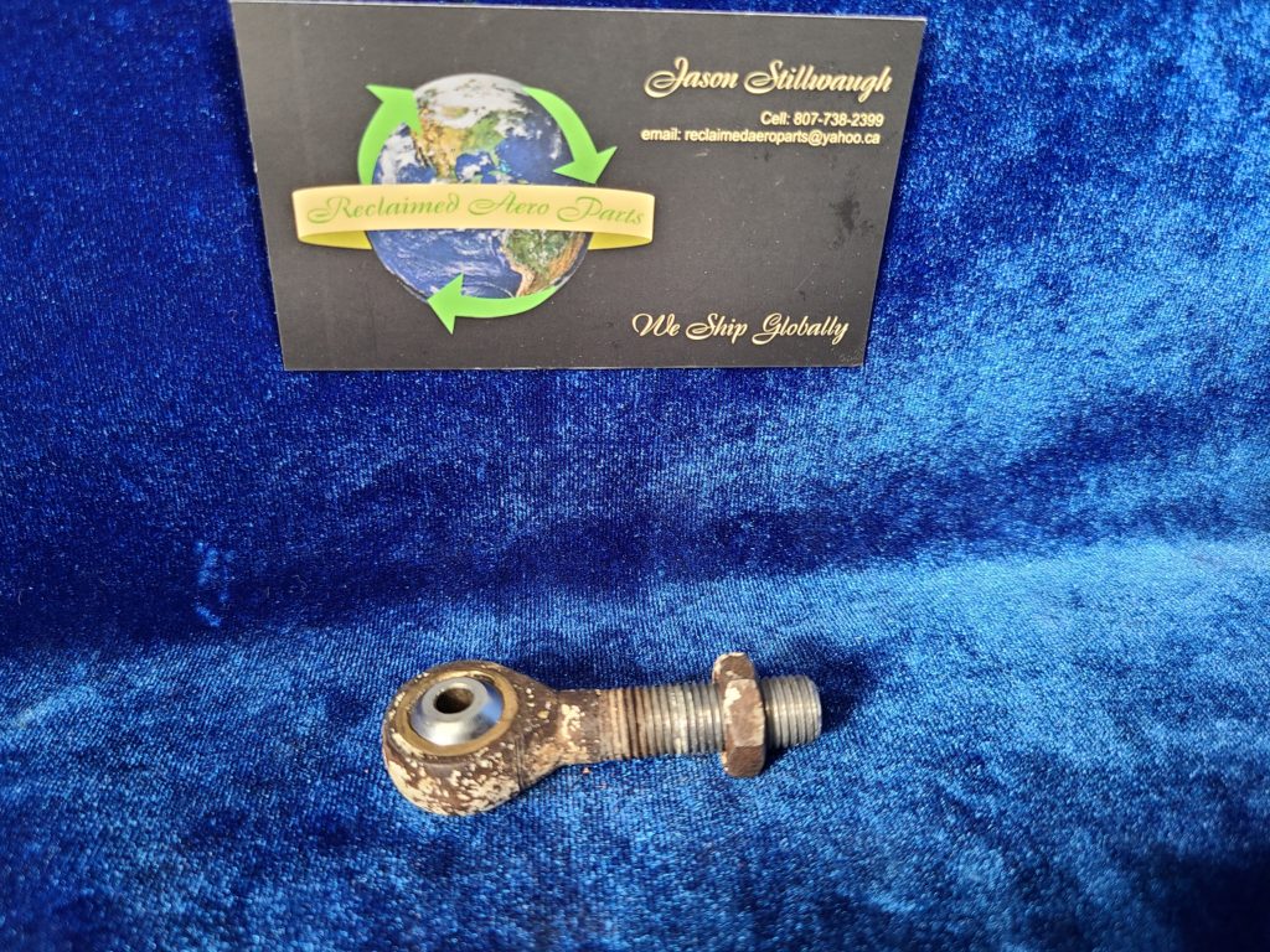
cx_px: 635
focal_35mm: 26
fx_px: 954
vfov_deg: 53.1
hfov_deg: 67.3
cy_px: 476
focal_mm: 5.4
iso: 200
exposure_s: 1/60
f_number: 1.8
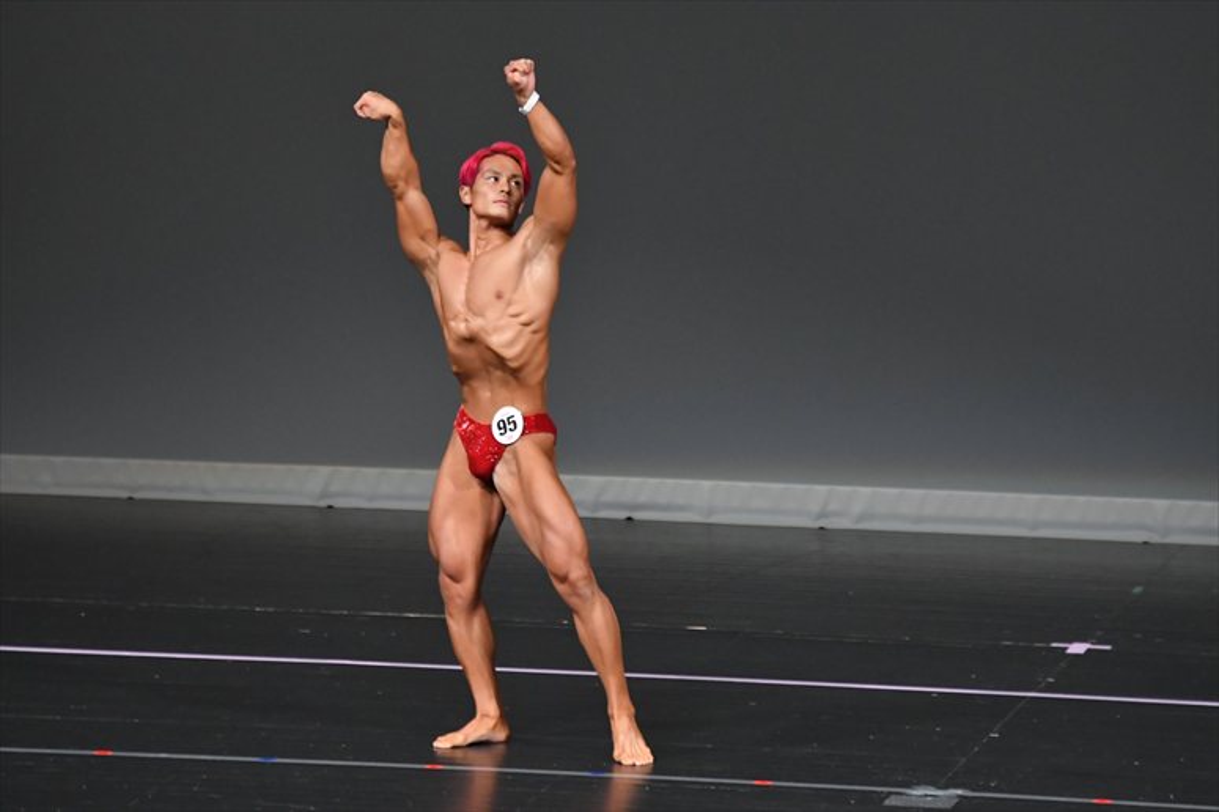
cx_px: 610
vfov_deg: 4.4
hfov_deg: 6.5
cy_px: 406
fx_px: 10661
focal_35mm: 315
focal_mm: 210
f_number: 5.6
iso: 4000
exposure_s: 1/400
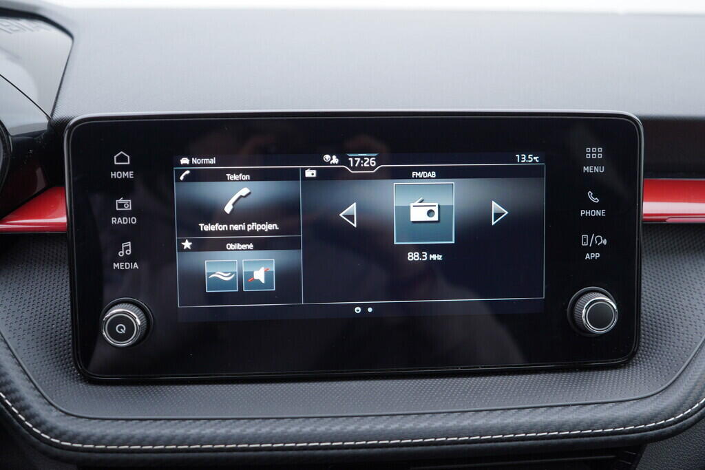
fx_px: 705
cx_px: 352
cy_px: 235
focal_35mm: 36
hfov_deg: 53.1
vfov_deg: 36.9
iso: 125
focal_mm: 24
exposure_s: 1/40
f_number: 2.8
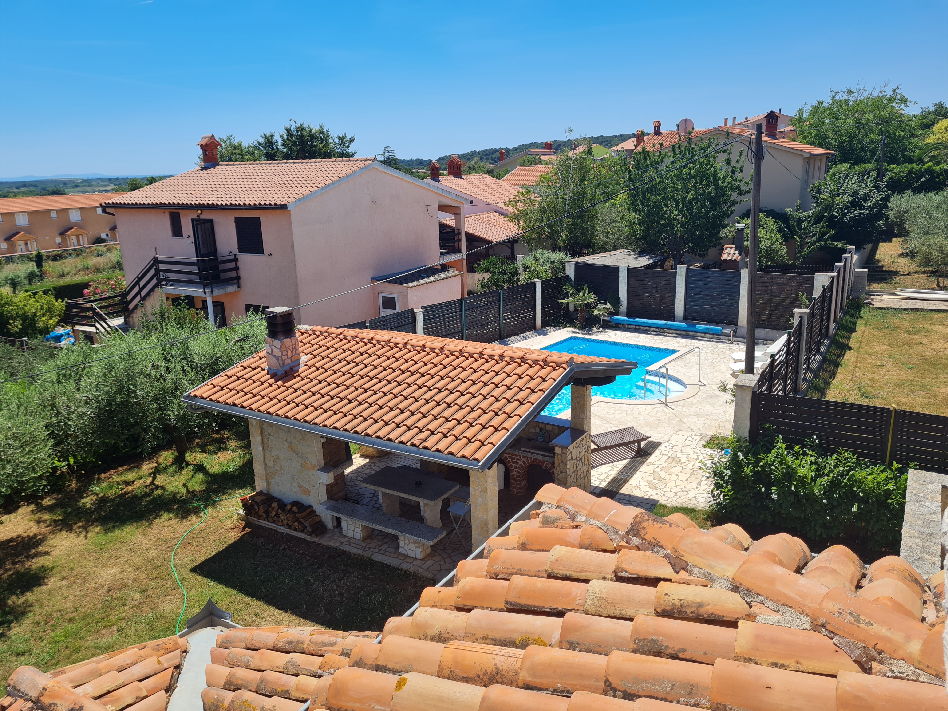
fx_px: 712
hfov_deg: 67.3
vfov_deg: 53.1
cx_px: 474
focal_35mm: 26
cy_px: 356
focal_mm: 5.4
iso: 50
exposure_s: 1/2880
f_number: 1.8
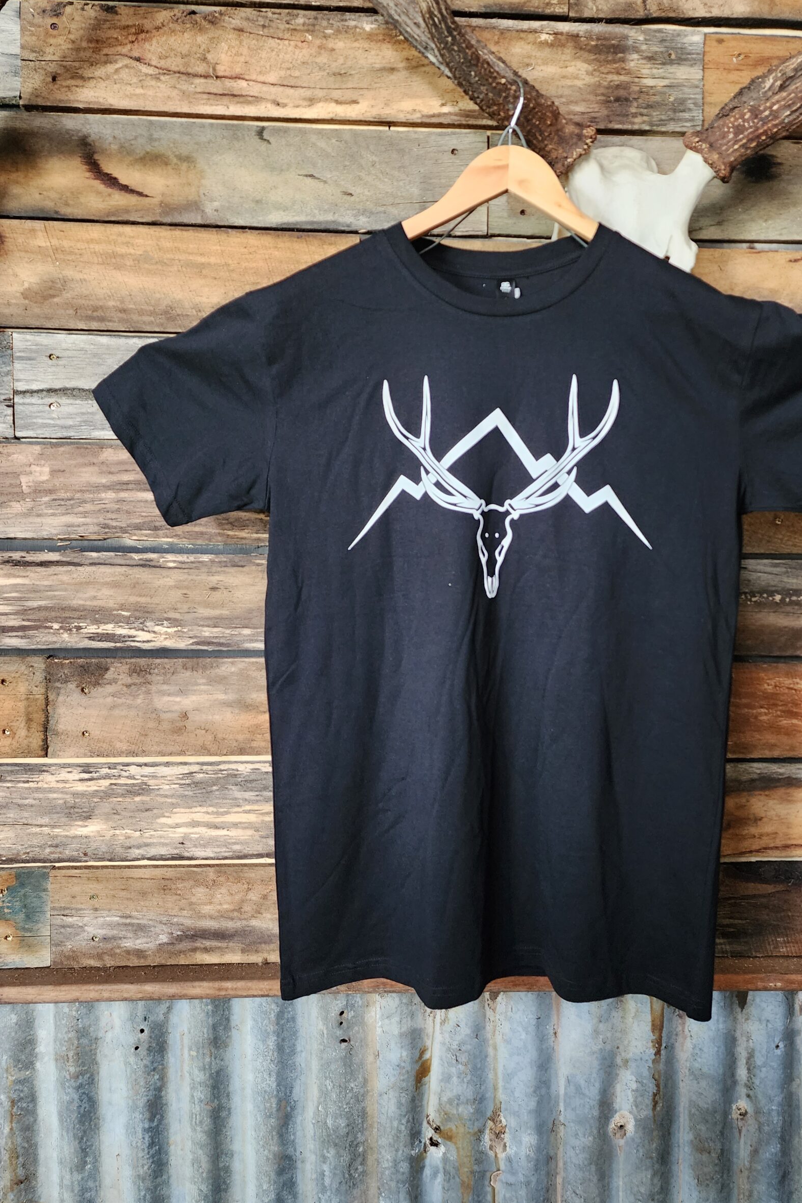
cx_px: 489
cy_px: 569
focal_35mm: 26
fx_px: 869
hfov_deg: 49.2
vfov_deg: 69.3
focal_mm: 6.4
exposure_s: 1/100
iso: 640
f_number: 1.8
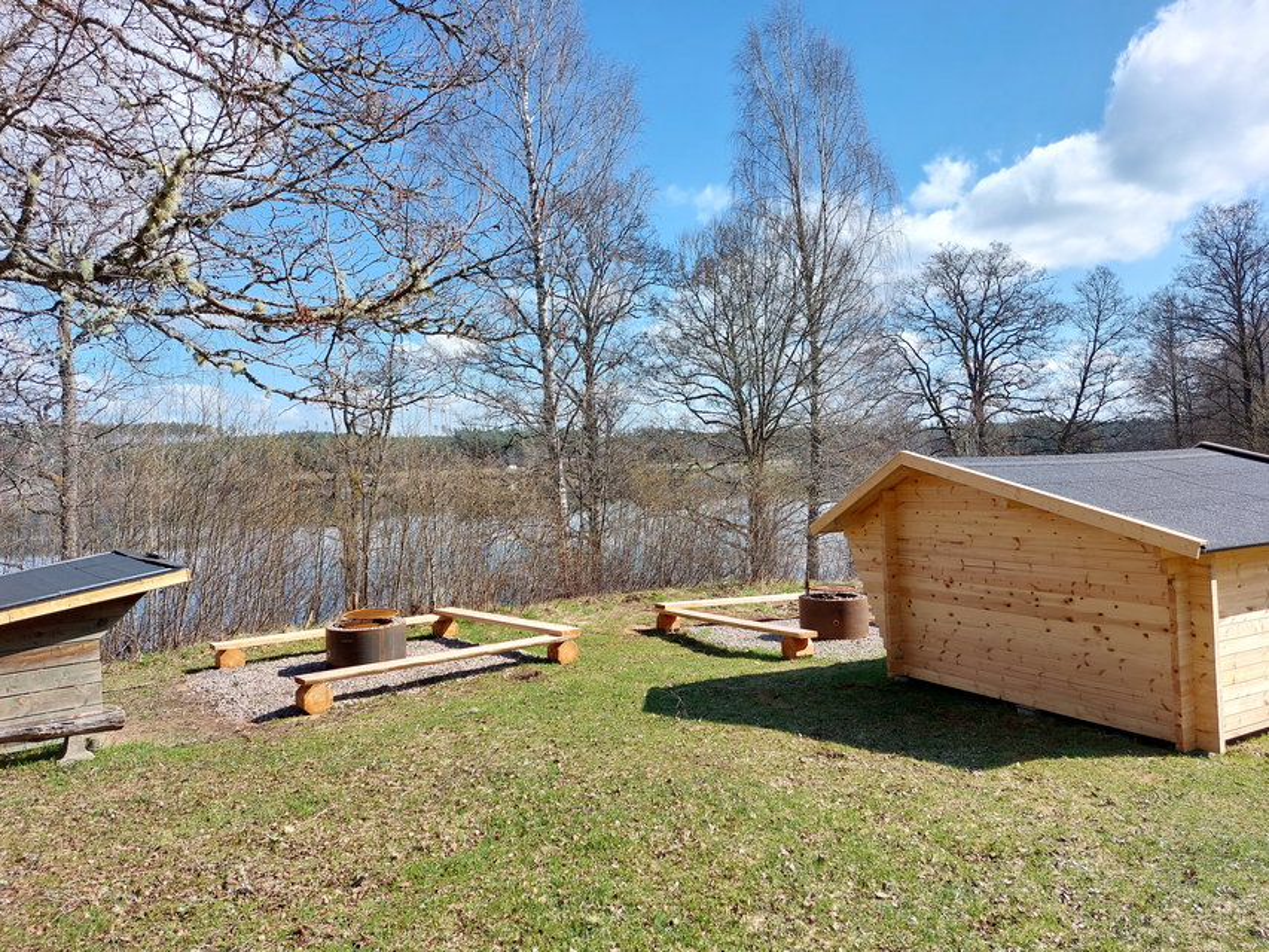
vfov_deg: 54.9
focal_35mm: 25
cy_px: 476
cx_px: 634
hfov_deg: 69.4
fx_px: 917
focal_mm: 5.23
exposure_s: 1/583
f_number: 1.8
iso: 25
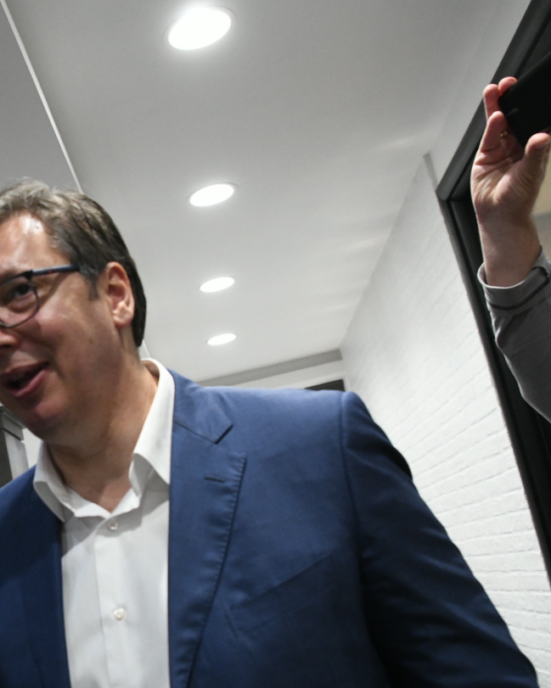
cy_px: 431
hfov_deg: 31.2
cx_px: 13
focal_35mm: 45
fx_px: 917
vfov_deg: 40.9
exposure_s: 1/400
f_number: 4
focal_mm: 24
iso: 4000
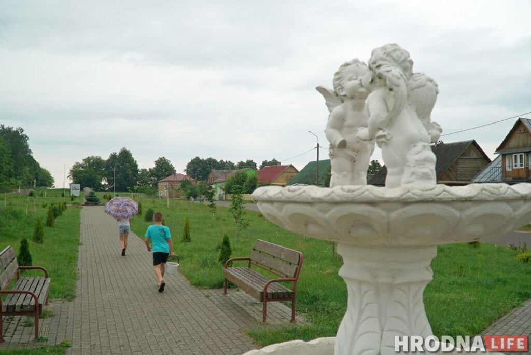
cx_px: 266
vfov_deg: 42.4
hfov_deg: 60.3
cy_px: 178
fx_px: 457
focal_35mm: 31
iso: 200
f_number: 4
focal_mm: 21
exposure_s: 1/125
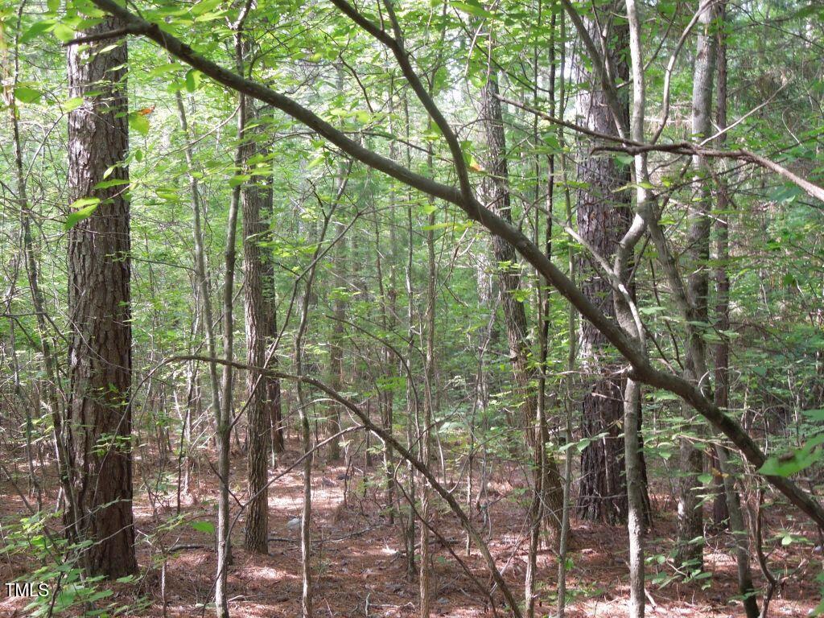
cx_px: 412
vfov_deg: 30.3
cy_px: 309
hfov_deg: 39.7
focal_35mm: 48
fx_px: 1143
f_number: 4
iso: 360
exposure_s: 1/50
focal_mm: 8.7
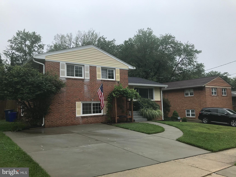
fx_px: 191
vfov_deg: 49.7
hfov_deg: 63.4
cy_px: 88
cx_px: 118
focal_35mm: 28
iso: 20
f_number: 1.8
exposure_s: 1/1076
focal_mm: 3.99
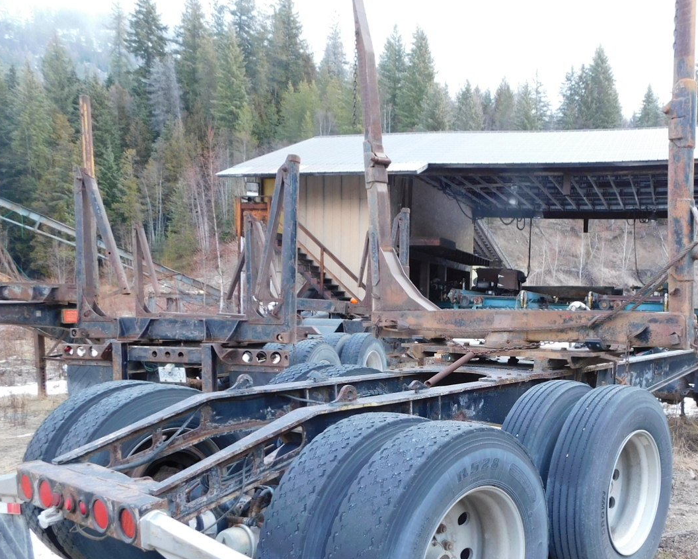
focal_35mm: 34
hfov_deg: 51.6
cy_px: 384
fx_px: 702
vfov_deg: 42.6
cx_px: 479
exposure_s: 1/30
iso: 125
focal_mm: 4
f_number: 3
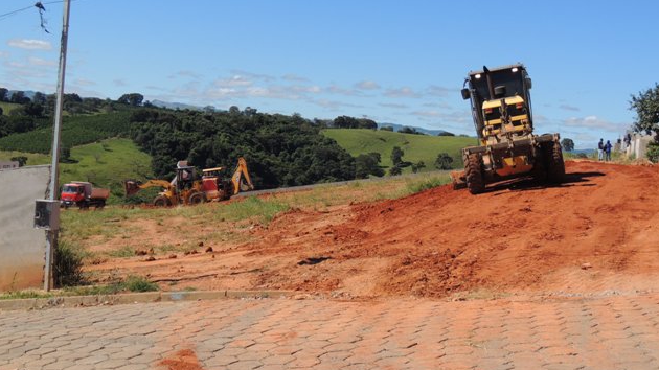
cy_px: 132
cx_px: 331
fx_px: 908
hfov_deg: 39.9
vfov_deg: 23.0
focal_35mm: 52
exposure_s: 1/1250
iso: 100
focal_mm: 8.3
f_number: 3.5
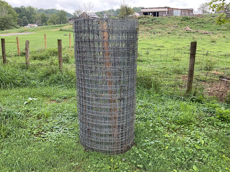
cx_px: 118
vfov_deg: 46.8
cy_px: 87
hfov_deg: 60.0
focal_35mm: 30
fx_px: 199
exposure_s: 1/185
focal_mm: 3
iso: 16
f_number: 1.8
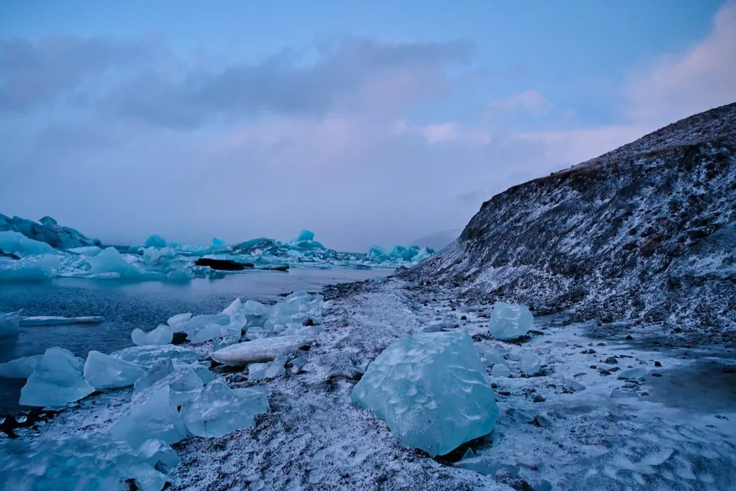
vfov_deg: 46.5
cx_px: 360
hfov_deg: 65.4
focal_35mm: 28
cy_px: 250
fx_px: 573
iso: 3200
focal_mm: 26
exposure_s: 1/60
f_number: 4.2
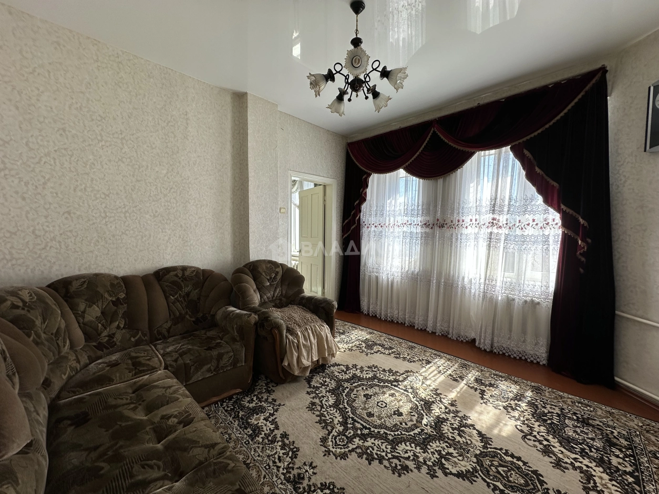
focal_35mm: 14
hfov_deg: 102.1
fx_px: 267
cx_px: 330
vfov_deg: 85.7
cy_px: 247
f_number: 2.2
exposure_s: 1/148
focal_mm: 2.22
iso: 40
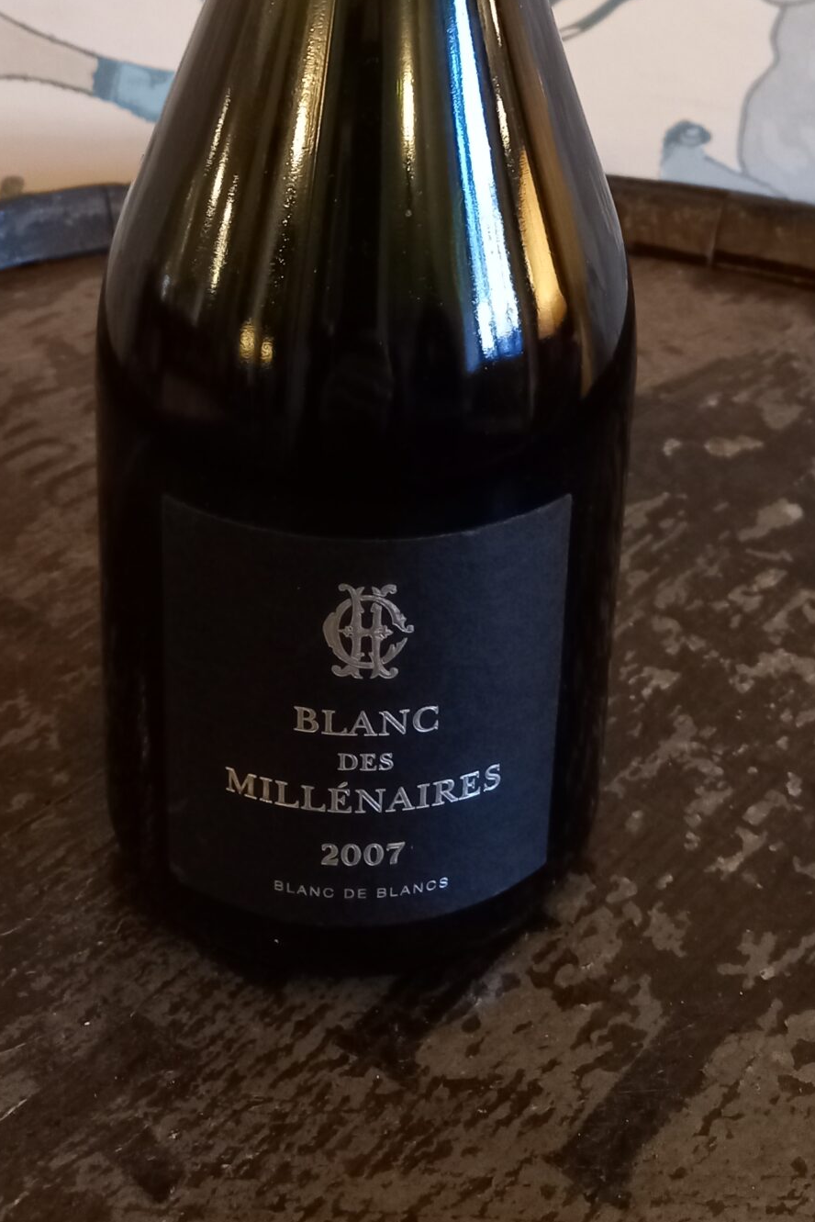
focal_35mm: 50
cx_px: 474
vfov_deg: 37.0
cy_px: 112
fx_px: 1697
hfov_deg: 27.0
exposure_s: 1/20
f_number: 2
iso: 400
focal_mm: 4.6
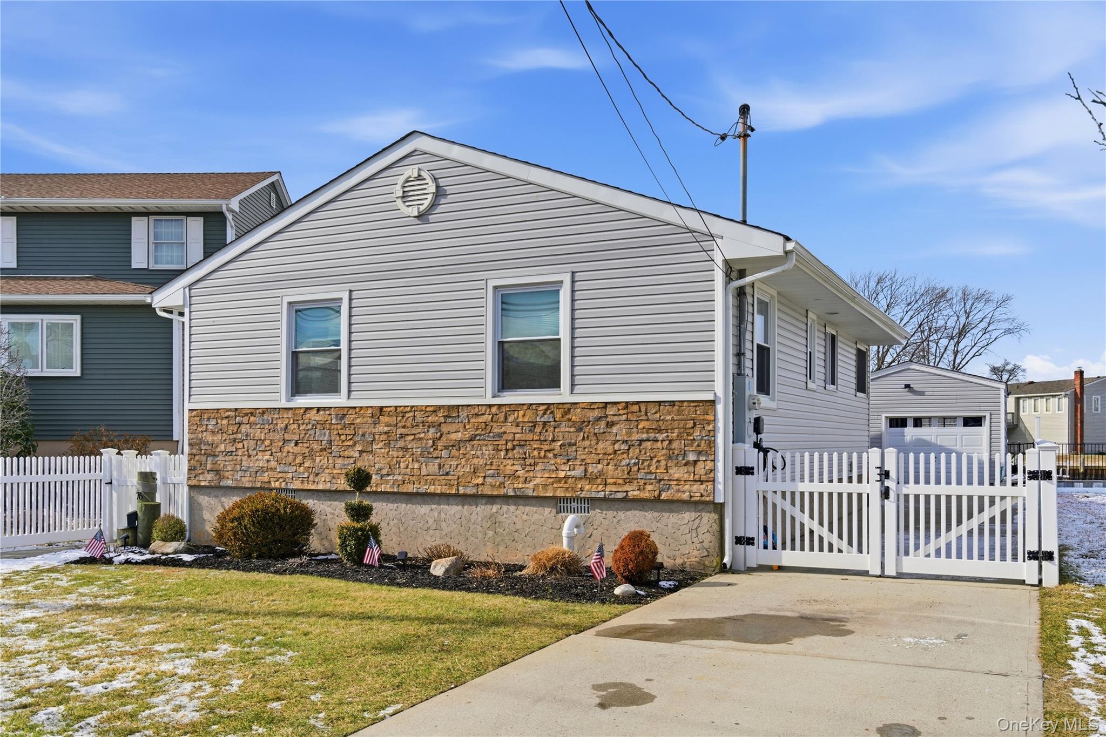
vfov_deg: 43.6
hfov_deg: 61.9
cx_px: 553
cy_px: 368
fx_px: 922
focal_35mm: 30
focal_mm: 30
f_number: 9
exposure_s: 1/2500
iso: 250
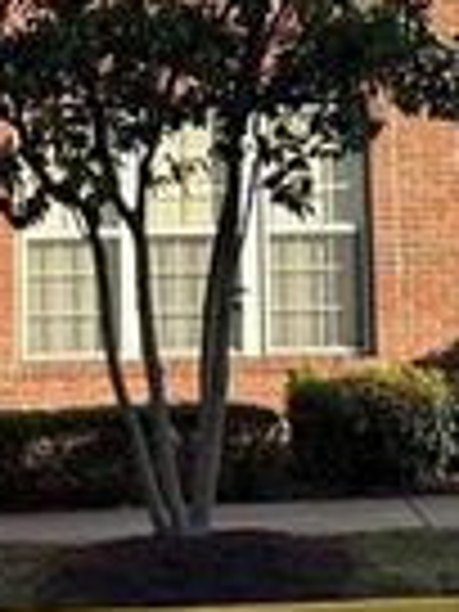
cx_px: 230
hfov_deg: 12.6
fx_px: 2086
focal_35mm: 118
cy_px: -97
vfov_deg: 16.1
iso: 80
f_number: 1.78
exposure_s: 1/1901
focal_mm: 6.76
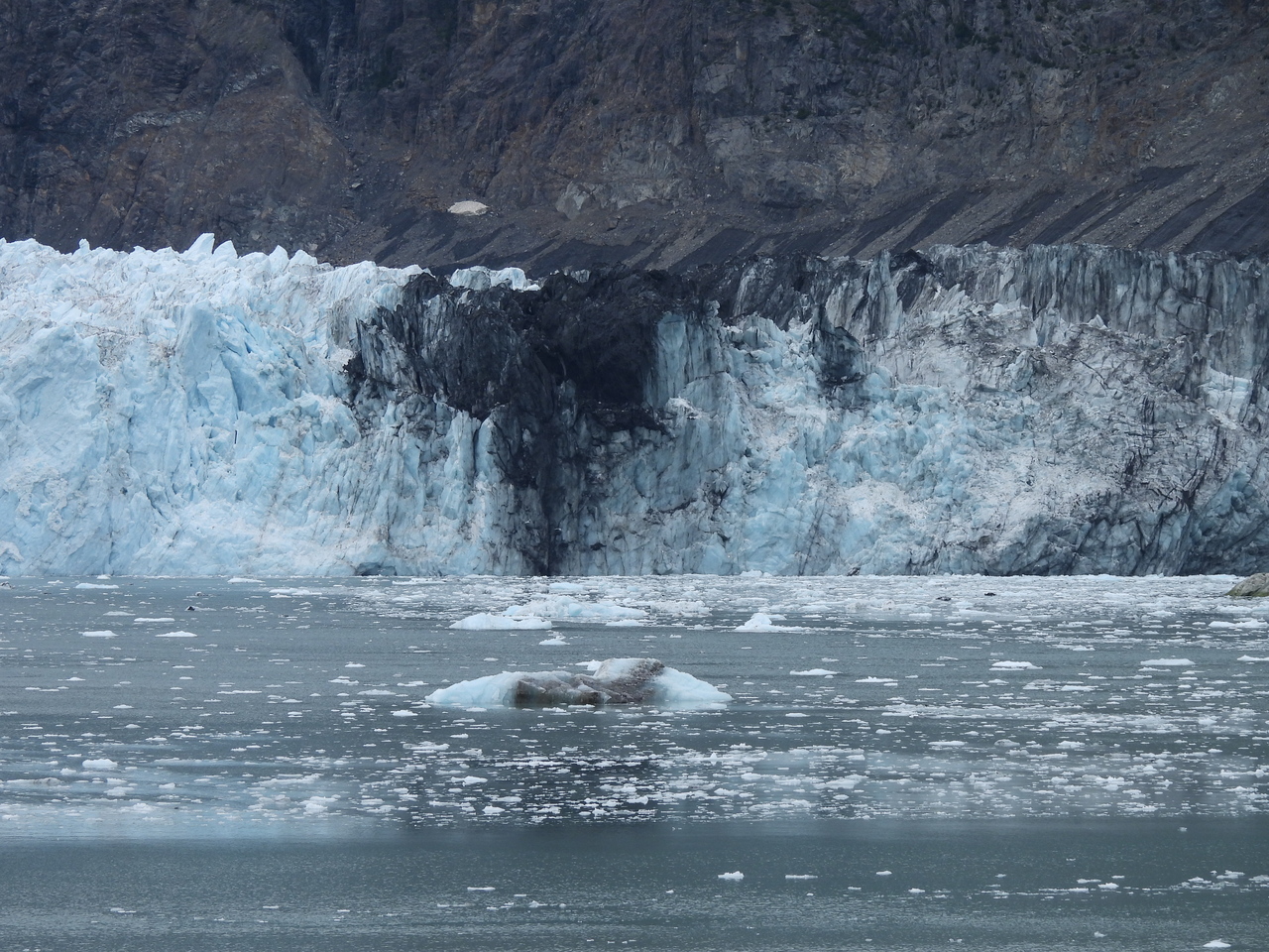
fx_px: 6232
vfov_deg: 8.7
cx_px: 634
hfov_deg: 11.6
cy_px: 476
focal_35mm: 170
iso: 100
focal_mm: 30.3
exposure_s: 1/640
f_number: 4.5
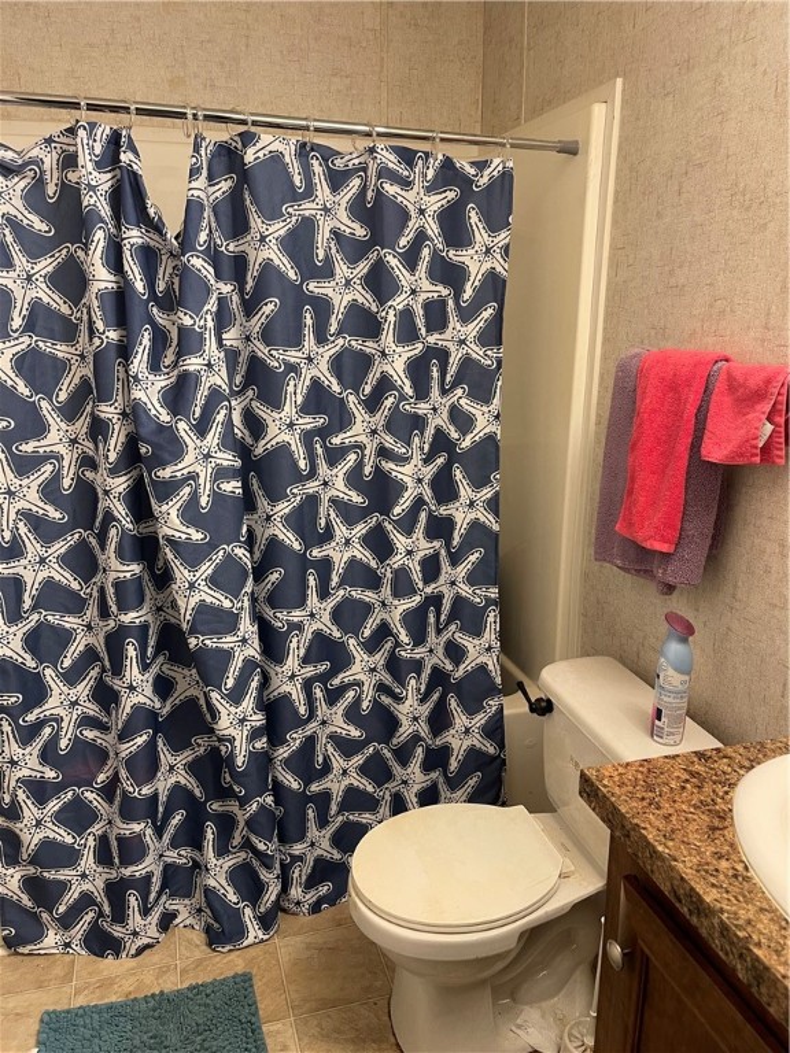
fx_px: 761
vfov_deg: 69.4
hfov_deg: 54.9
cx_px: 395
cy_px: 526
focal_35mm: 25
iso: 160
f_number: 1.6
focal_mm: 5.1
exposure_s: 1/60
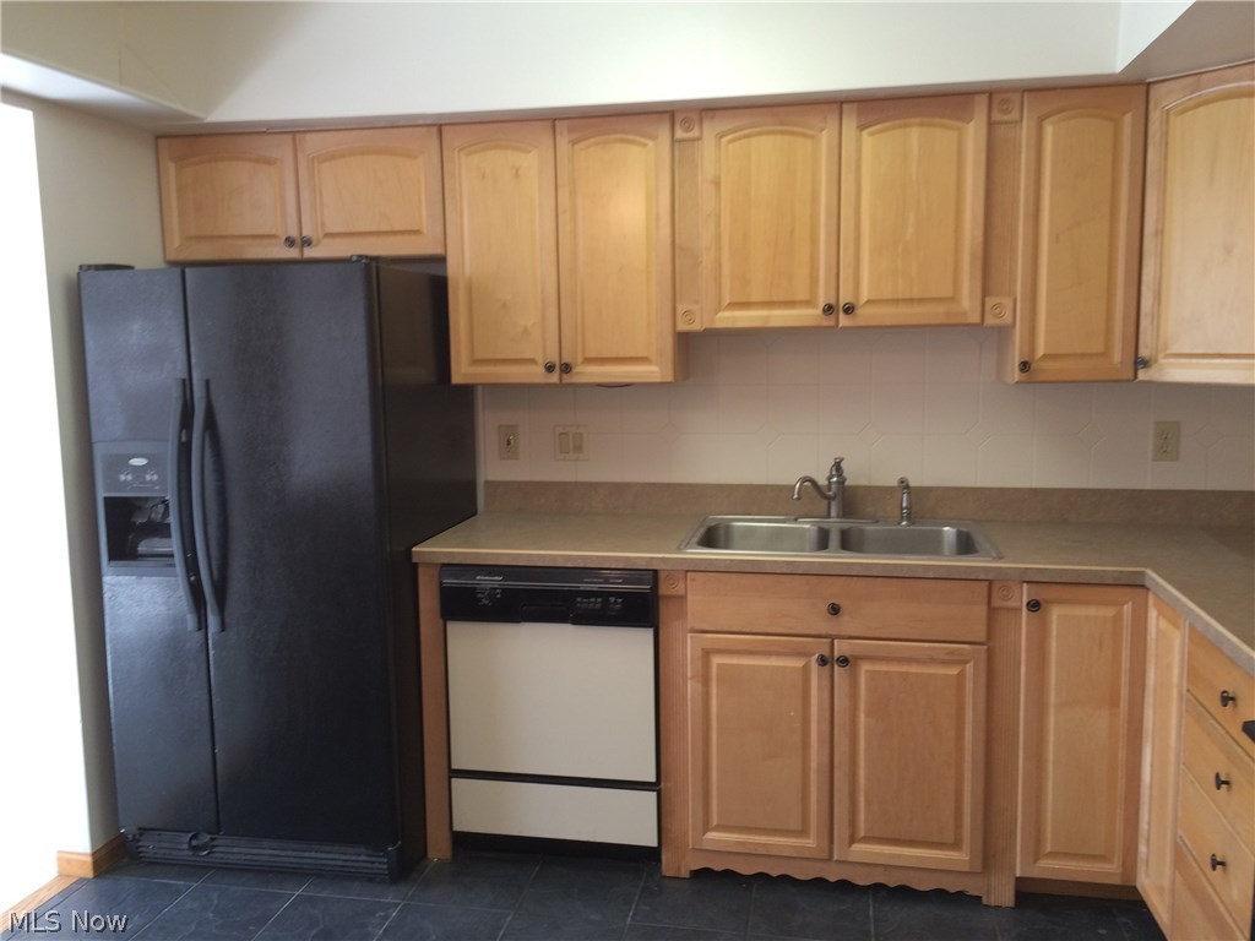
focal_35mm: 29
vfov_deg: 48.2
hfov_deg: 61.7
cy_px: 470
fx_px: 1051
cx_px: 628
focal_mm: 4.15
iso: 64
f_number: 2.2
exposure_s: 1/30
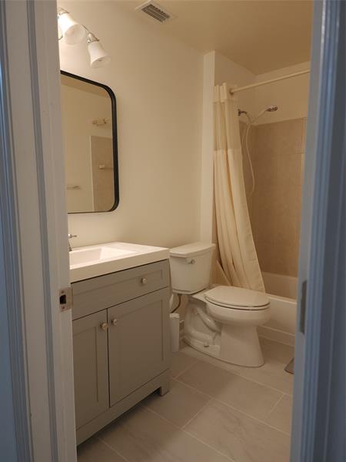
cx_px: 173
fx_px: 307
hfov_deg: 58.9
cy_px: 231
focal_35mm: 23
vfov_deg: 73.9
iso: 125
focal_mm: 6.4
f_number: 1.8
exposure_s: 1/60
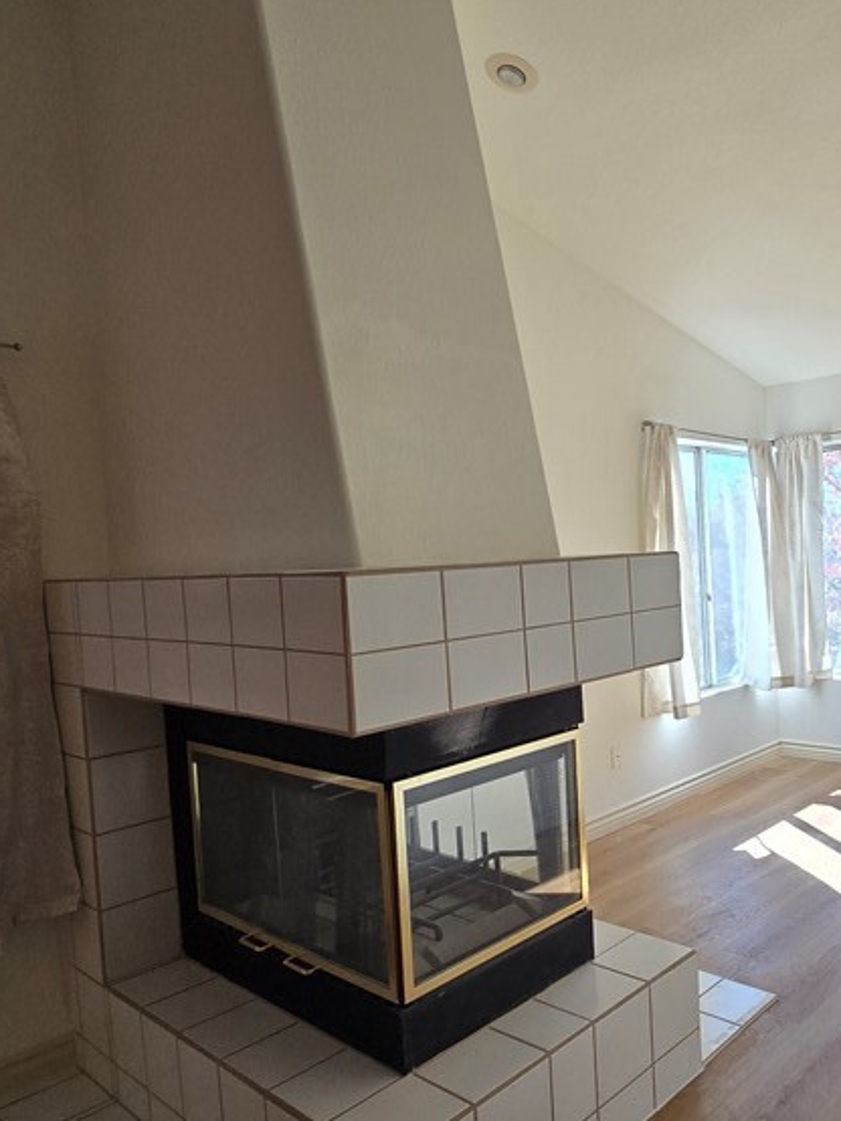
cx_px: 687
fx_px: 778
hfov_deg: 52.6
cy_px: 572
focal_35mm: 24
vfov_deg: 71.6
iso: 100
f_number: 2.2
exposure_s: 1/359
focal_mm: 2.2
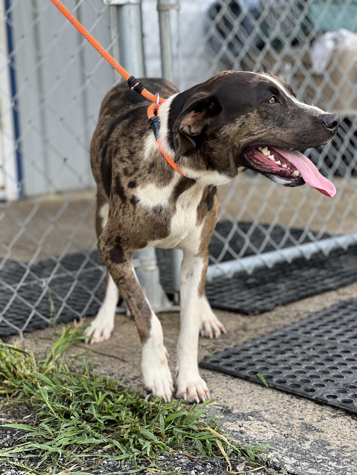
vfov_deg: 25.3
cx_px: 178
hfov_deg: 19.1
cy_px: 238
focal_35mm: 77
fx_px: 1059
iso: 50
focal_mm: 9
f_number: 2.8
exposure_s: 1/121
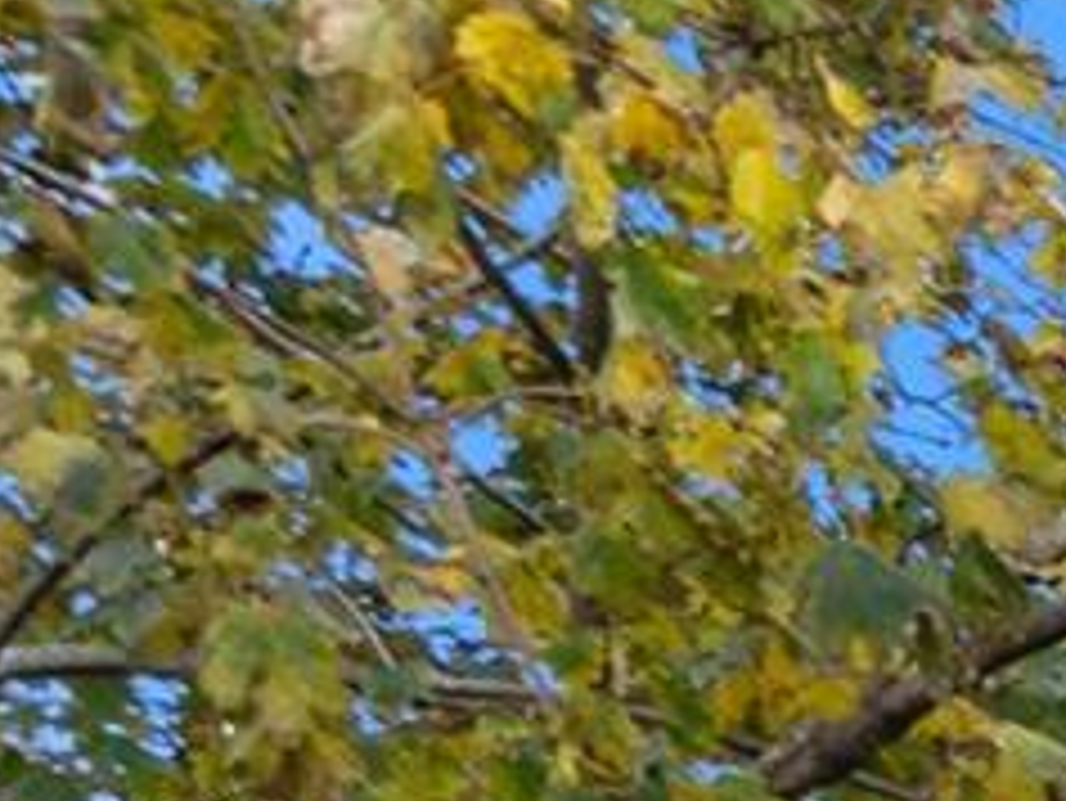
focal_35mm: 133
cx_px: 4048
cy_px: 2927
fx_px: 4098
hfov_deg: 8.6
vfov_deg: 8.1
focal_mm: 16
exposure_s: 1/80
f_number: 5.6
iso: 125
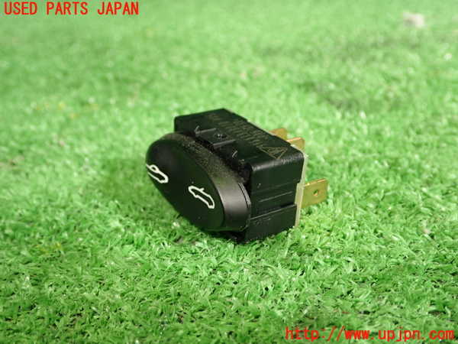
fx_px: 542
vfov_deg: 35.1
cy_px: 172
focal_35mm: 41
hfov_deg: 45.8
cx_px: 229
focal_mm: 7.31
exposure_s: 1/40
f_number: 2.8
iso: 320
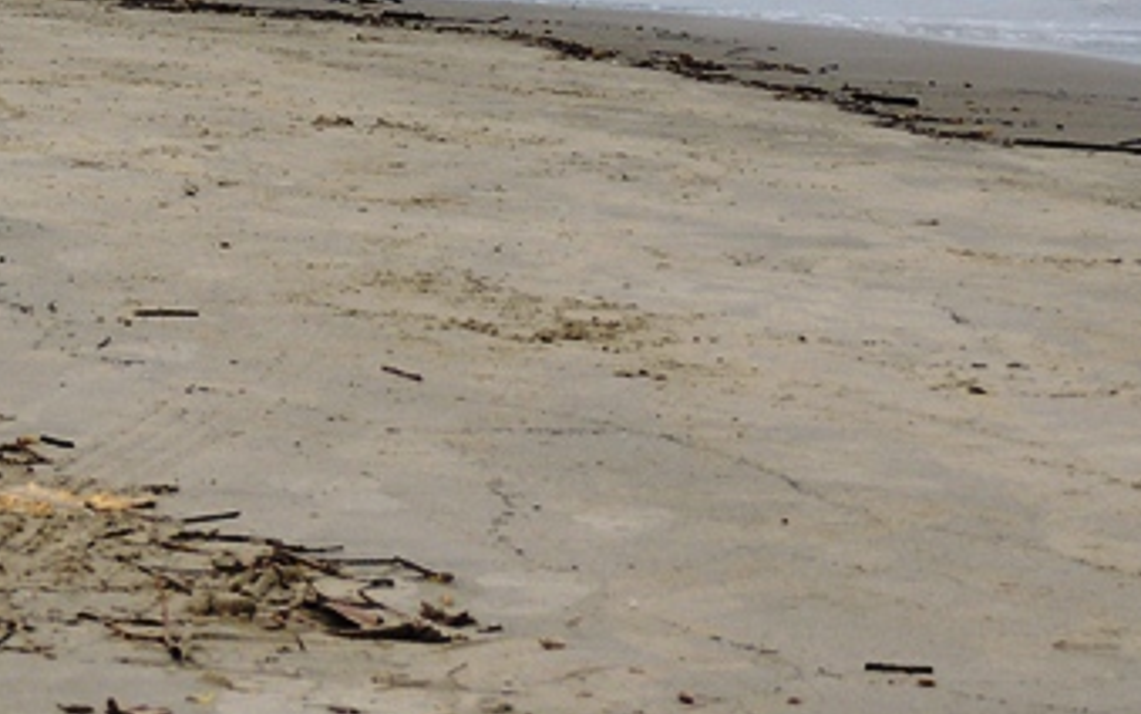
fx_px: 6998
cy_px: -178
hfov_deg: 9.3
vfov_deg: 5.8
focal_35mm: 225
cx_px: 155
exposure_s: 1/800
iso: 100
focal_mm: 16
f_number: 4.1
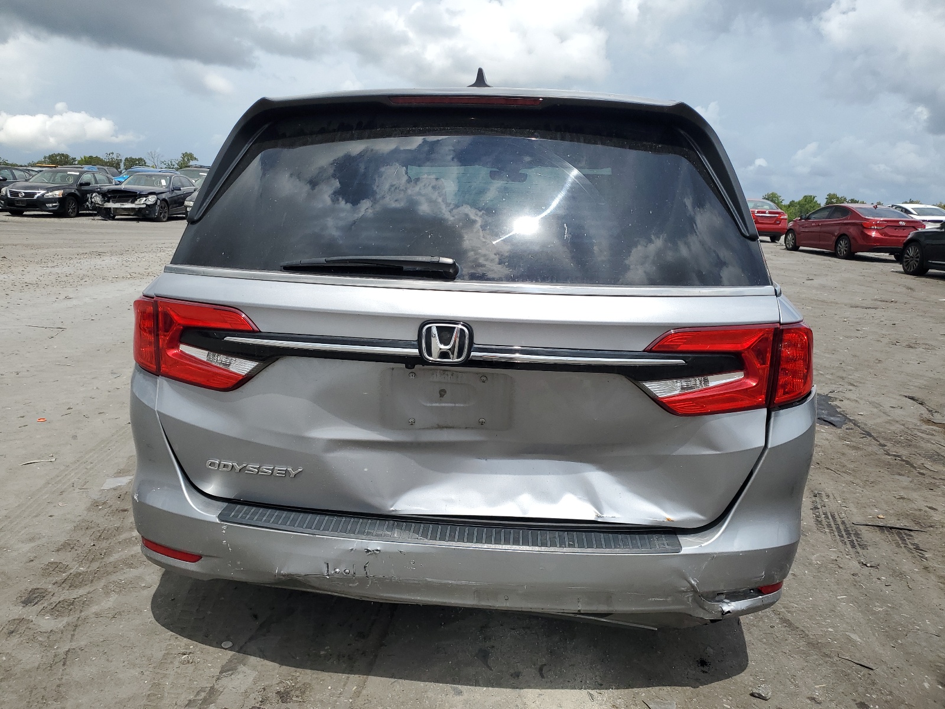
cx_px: 472
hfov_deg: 67.3
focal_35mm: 26
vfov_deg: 53.1
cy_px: 354
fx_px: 710
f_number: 1.5
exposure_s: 1/5000
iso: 50
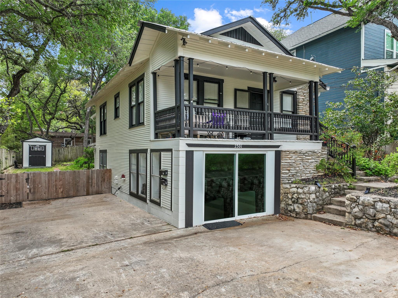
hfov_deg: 71.6
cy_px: 149
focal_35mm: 24
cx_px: 199
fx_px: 276
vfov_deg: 56.8
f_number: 2.8
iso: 290
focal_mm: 12.29
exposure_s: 1/1000
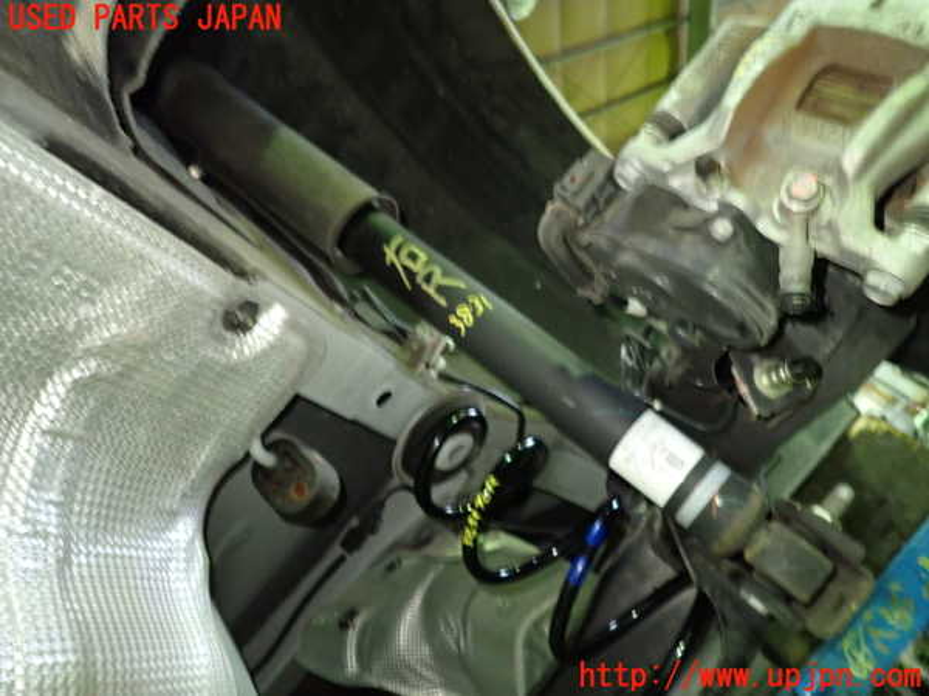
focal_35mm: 25
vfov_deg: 54.9
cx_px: 464
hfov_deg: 69.4
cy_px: 348
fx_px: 671
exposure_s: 1/20
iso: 800
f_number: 2
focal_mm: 4.5
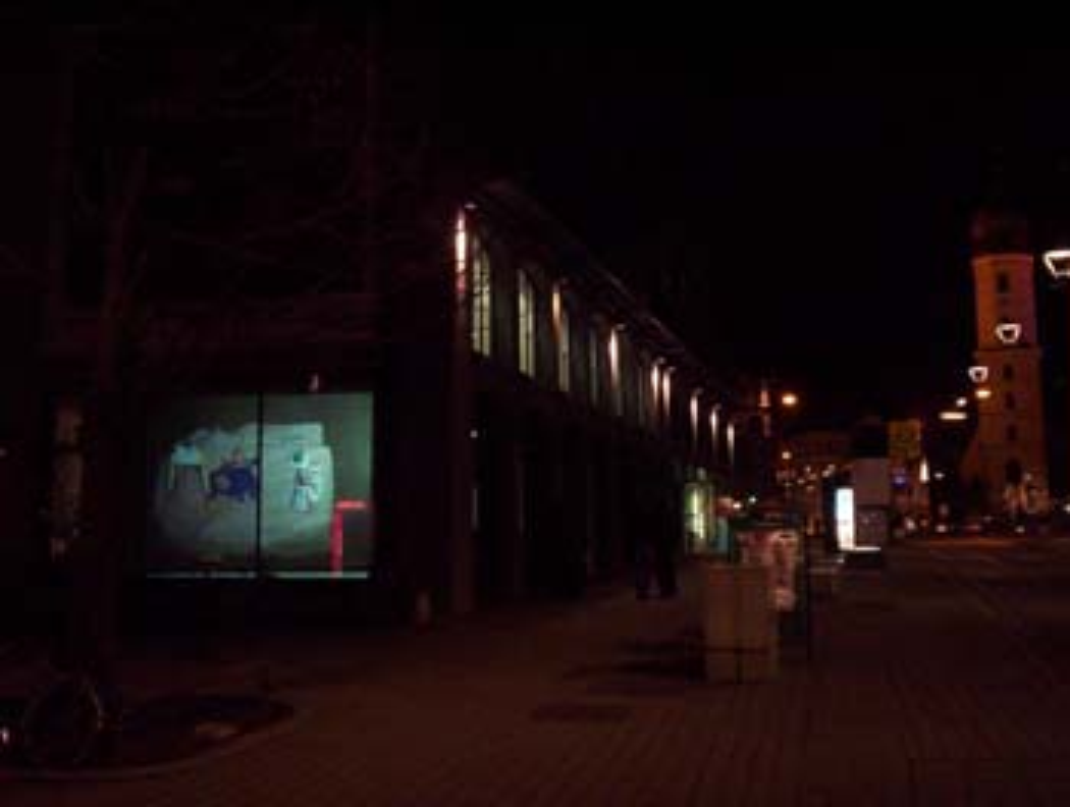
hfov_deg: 48.9
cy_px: 404
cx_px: 535
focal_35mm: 38
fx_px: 1177
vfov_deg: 37.8
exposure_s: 1/8
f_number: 4.5
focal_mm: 4.99
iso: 200
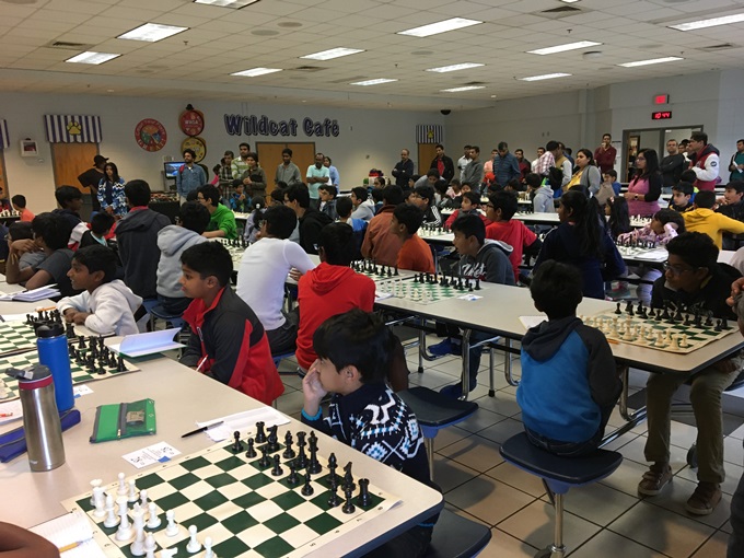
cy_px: 279
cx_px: 372
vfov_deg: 48.2
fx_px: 623
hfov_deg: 61.7
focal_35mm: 29
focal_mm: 4.15
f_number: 2.2
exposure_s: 1/30
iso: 125
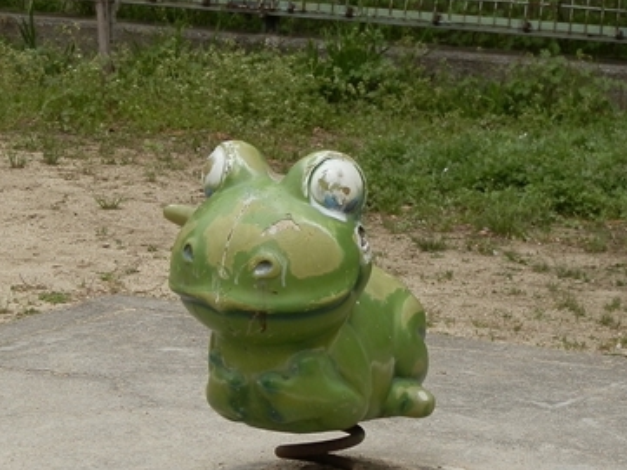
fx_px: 3932
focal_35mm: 217
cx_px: 261
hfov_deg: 9.1
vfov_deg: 6.9
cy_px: 241
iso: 64
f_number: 4
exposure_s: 1/500
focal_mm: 17.64
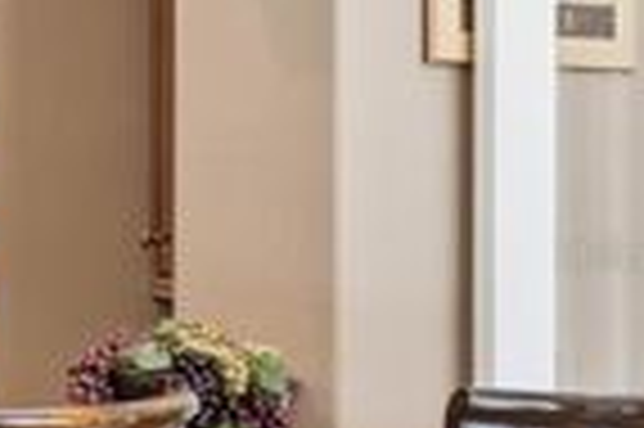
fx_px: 1412
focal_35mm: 79
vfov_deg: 17.2
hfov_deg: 15.5
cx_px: -853
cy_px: 255
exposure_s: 1/40
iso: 1250
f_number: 10
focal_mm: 16
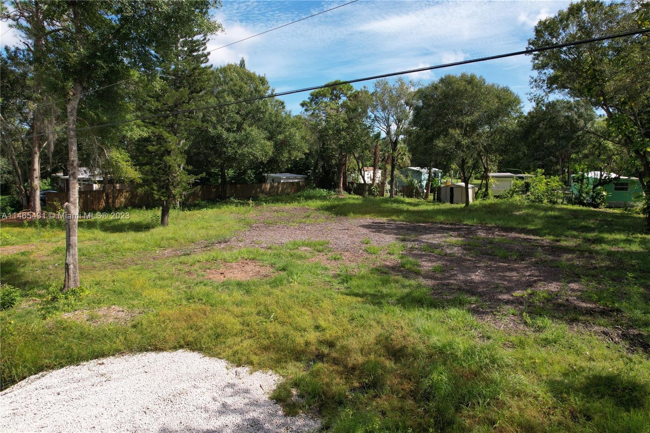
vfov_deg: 57.2
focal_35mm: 22
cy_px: 216
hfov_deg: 78.6
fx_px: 397
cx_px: 325
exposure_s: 1/90
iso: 100
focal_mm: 8.38
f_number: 2.8
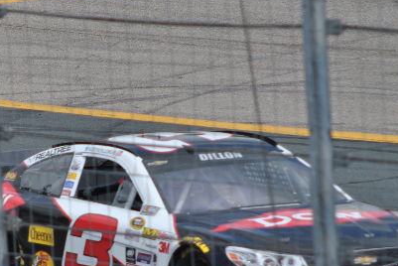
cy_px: 231
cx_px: 92
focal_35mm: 525
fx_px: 5808
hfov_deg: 3.9
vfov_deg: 2.6
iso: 100
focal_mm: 190
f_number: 5.6
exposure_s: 1/800
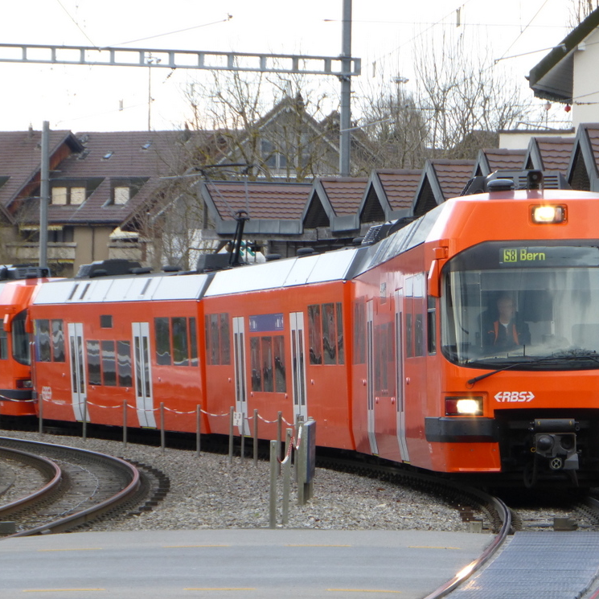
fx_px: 4483
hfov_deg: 7.6
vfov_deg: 7.6
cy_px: 299
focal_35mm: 229
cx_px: 392
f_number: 5.4
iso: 125
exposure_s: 1/80
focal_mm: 31.3
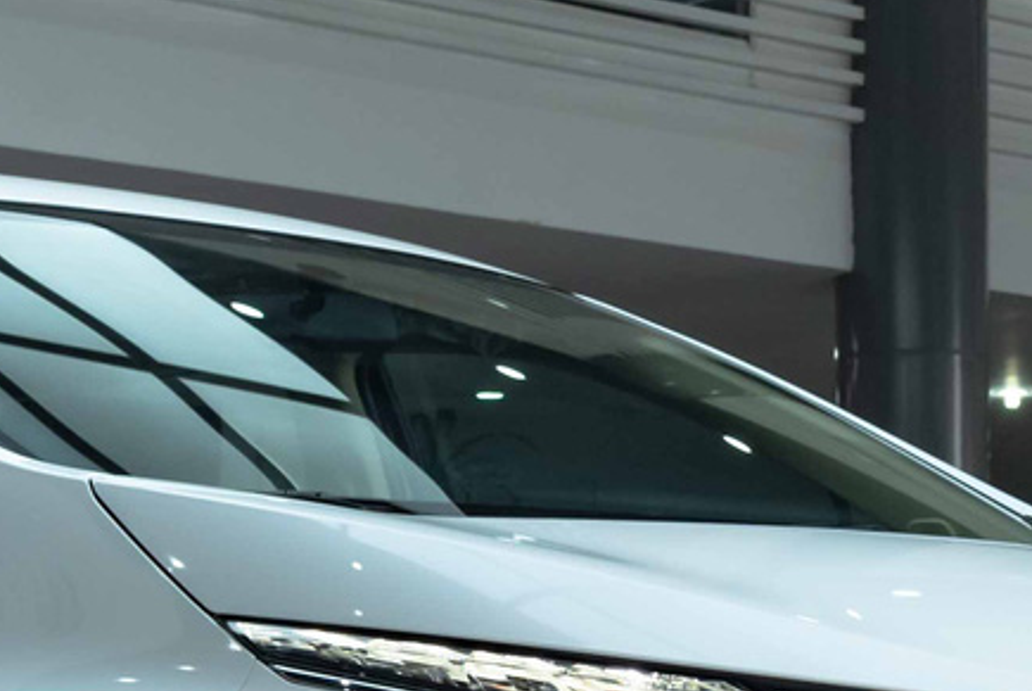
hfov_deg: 16.5
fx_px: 3558
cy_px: 716
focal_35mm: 124
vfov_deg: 11.0
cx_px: 515
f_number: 5.6
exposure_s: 1/160
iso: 800
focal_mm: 27
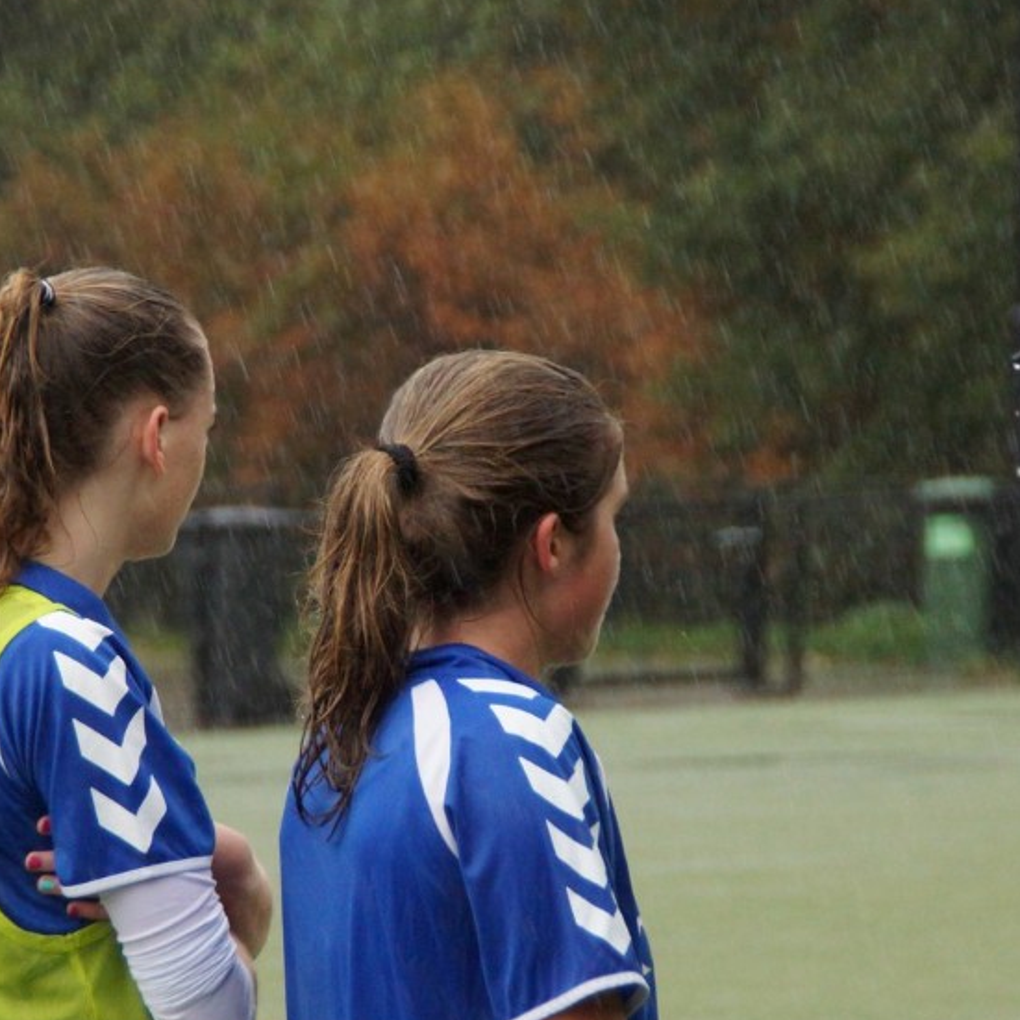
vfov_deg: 4.9
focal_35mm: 360
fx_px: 11998
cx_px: 465
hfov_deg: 4.9
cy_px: 600
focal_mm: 135
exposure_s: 1/320
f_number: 6.3
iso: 1250
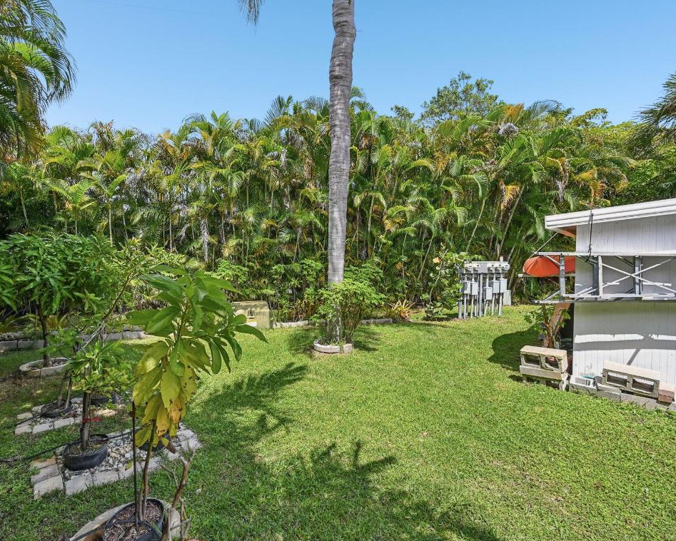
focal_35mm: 16
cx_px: 285
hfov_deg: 92.4
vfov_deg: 80.4
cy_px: 268
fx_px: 320
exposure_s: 1/1000
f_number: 8
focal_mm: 14
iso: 800
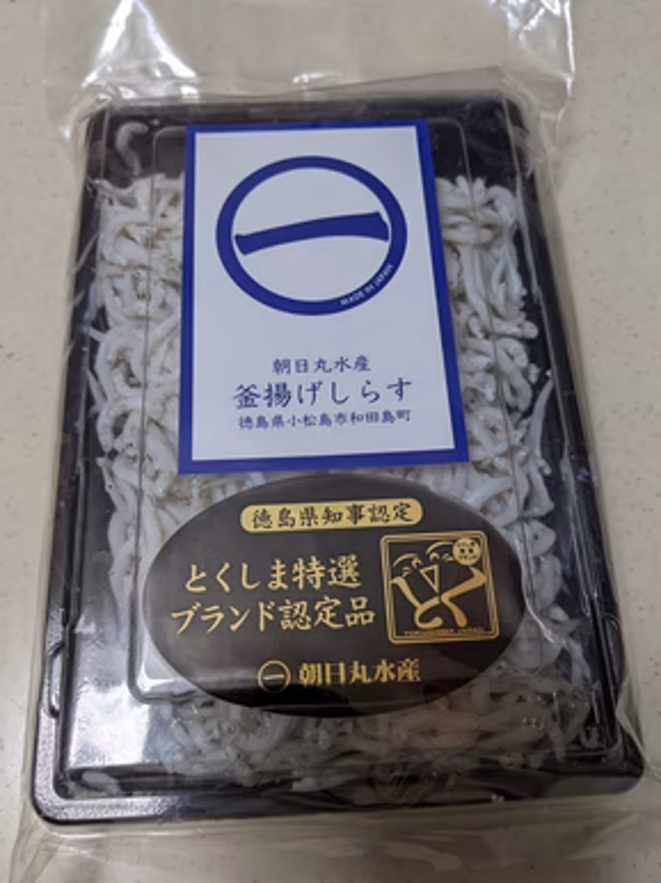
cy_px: 439
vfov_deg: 63.5
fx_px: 714
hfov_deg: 49.7
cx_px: 329
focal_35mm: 28
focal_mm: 4.38
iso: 77
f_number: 1.73
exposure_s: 1/120
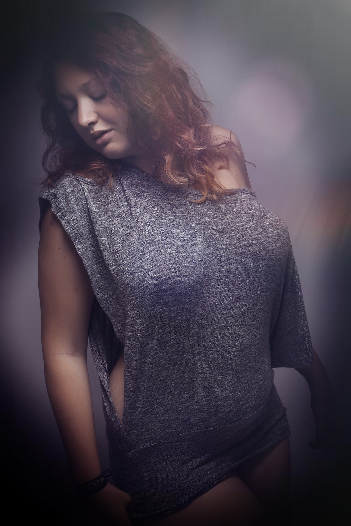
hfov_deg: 18.2
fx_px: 1097
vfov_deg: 27.0
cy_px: 263
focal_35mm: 75
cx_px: 176
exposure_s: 1/200
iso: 100
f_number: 20
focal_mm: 50
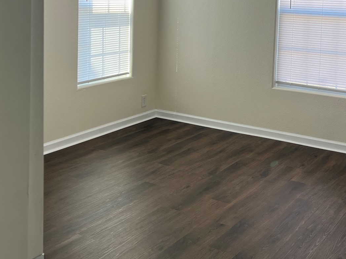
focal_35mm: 51
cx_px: 227
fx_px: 510
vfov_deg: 27.8
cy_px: 42
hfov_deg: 37.1
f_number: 1.6
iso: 40
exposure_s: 1/120
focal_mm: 5.1
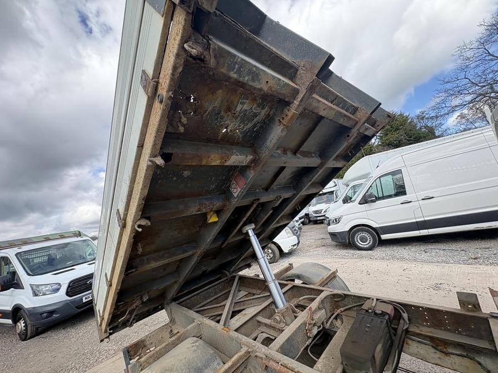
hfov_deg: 102.1
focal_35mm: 14
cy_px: 186
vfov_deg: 85.7
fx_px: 201
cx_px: 249
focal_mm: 2.22
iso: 40
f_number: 2.2
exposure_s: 1/263
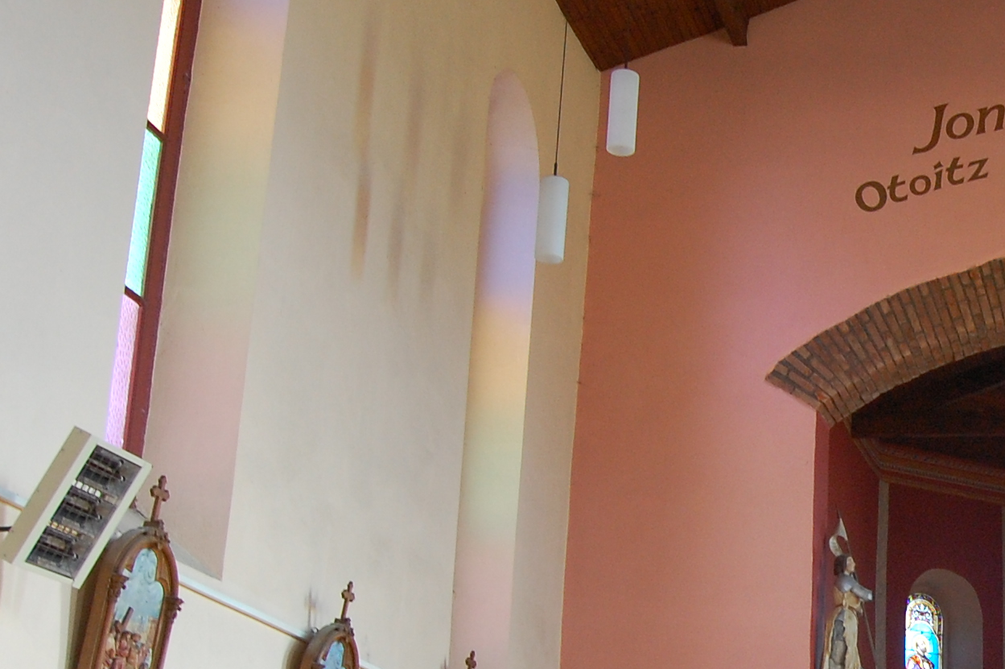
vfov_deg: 20.7
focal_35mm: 65
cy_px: 498
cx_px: 1114
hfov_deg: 28.1
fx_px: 1813
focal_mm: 18
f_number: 7.1
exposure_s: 1/25
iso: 800
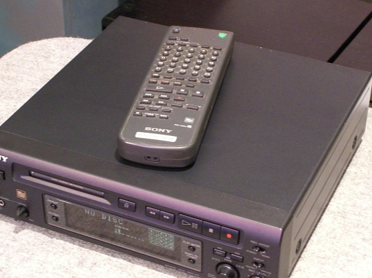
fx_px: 988
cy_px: 144
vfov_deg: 16.0
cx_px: 174
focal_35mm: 92
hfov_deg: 21.3
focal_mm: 16.6
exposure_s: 1/30
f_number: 4.4
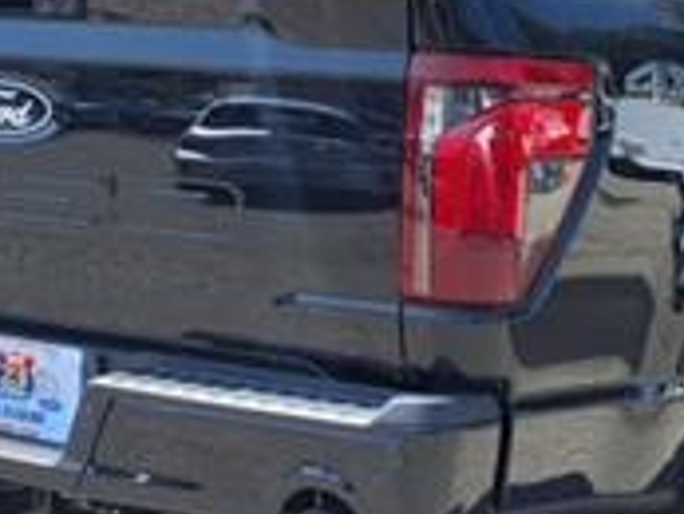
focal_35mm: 100
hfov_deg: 19.6
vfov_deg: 14.8
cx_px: 403
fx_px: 1977
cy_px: 166
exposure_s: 1/1429
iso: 40
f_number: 1.9
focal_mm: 3.58
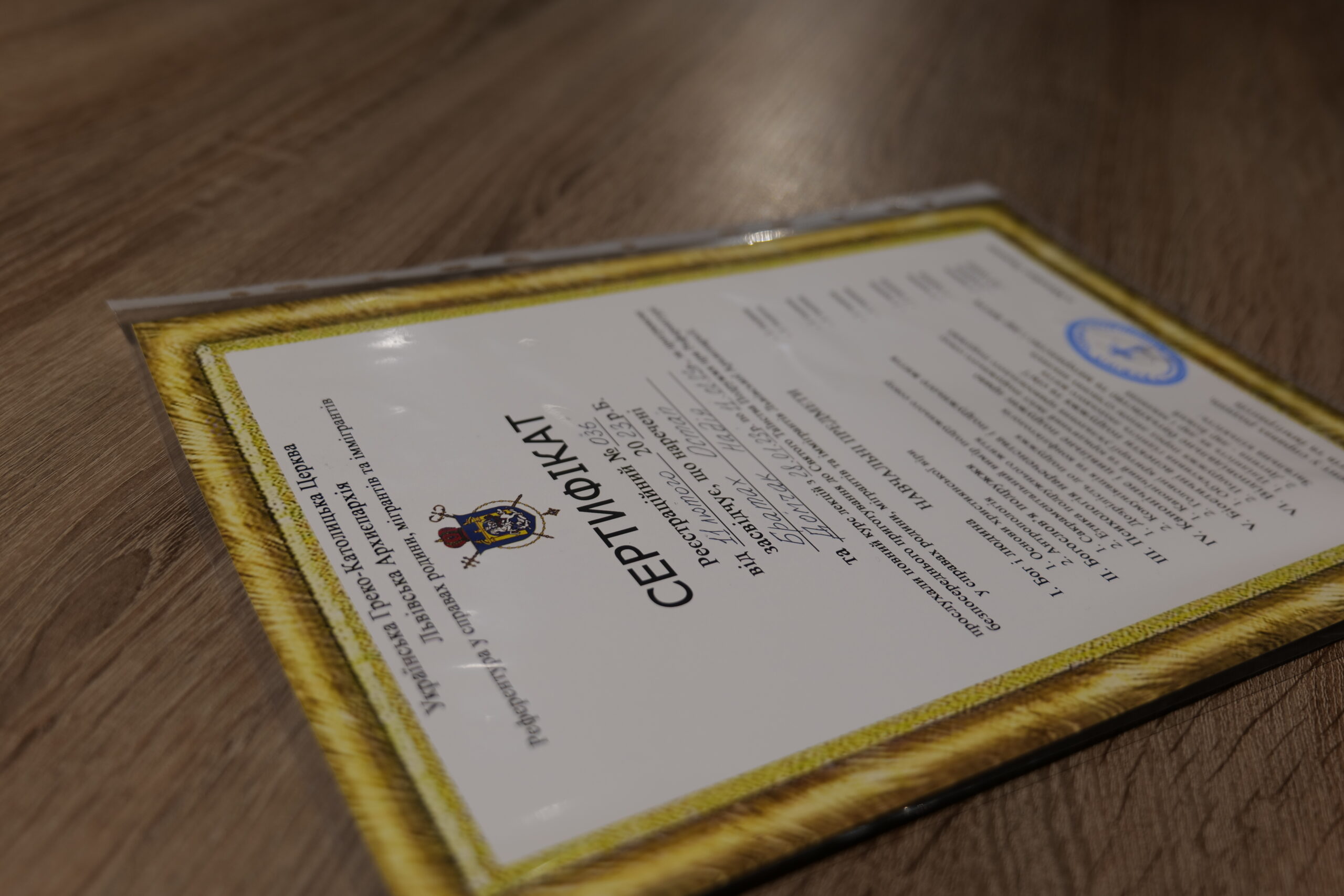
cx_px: 672
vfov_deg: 37.9
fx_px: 1307
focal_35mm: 35
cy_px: 448
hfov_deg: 54.4
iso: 100
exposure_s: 1/60
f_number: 4.4
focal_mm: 35
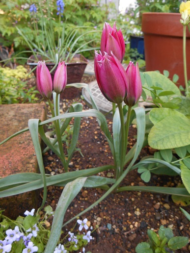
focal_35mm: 26
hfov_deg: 53.1
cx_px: 95
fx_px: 190
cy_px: 126
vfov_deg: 67.3
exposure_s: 1/40
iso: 80
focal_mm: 4.7
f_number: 3.4
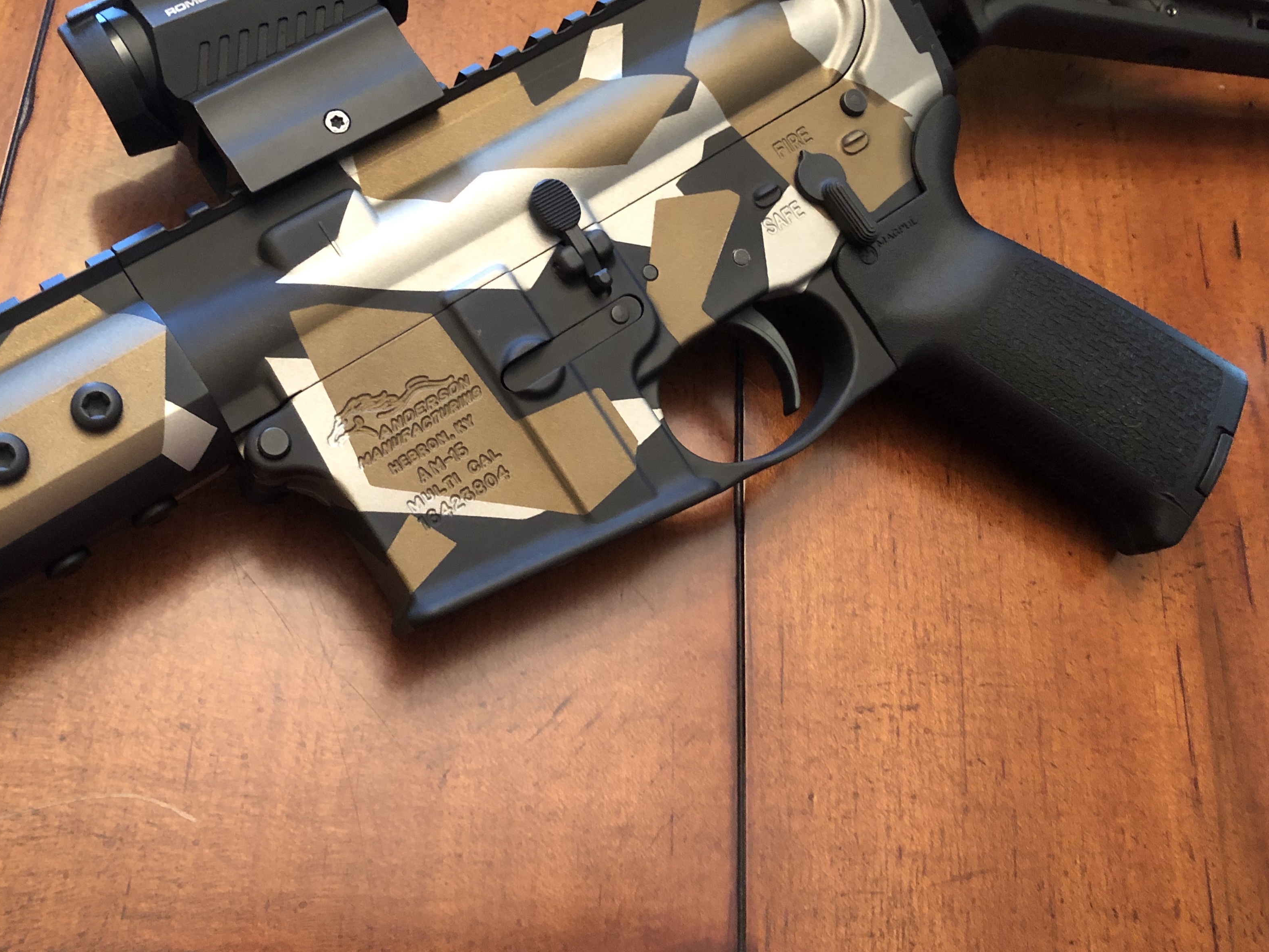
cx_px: 572
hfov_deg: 51.3
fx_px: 1320
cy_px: 366
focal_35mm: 36
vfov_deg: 39.4
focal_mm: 3.99
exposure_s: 1/4
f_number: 1.8
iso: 100
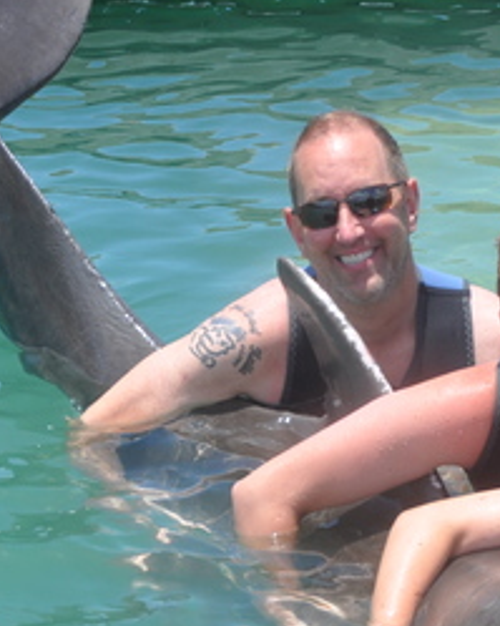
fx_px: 2813
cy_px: 401
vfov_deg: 12.7
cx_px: 372
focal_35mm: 152
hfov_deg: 10.1
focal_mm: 42
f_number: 9
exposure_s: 1/320
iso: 200
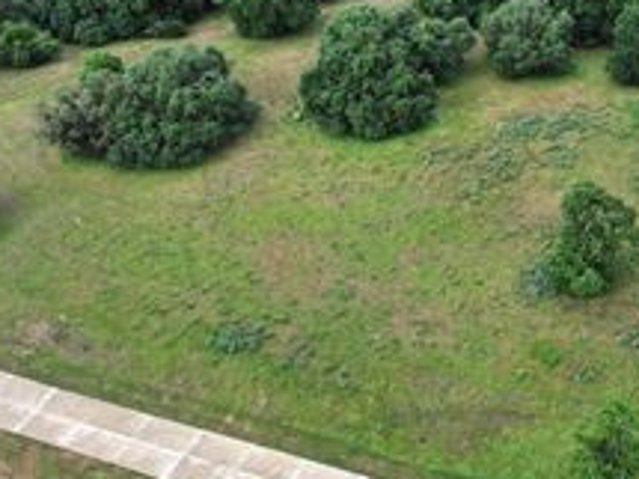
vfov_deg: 30.2
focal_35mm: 48
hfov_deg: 38.9
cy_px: 244
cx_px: 461
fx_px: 886
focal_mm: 12.29
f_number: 2.8
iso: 100
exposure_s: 1/500
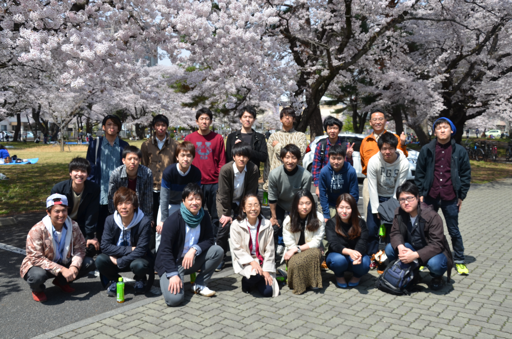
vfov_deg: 36.7
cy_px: 170
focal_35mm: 36
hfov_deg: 53.2
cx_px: 256
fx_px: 511
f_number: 8
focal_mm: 24
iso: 100
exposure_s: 1/250
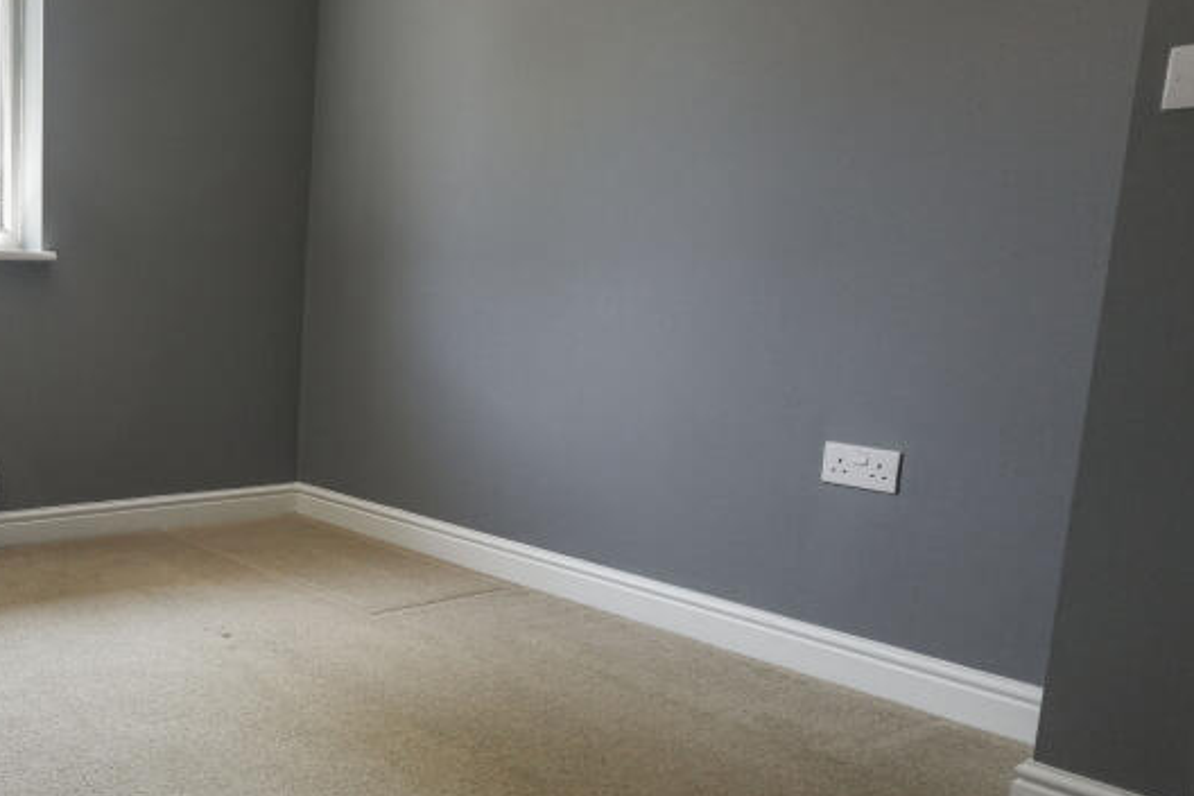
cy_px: 435
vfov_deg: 39.4
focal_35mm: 33
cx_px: 113
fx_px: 1111
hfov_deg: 50.0
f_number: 4
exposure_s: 1/160
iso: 500
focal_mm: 11.5
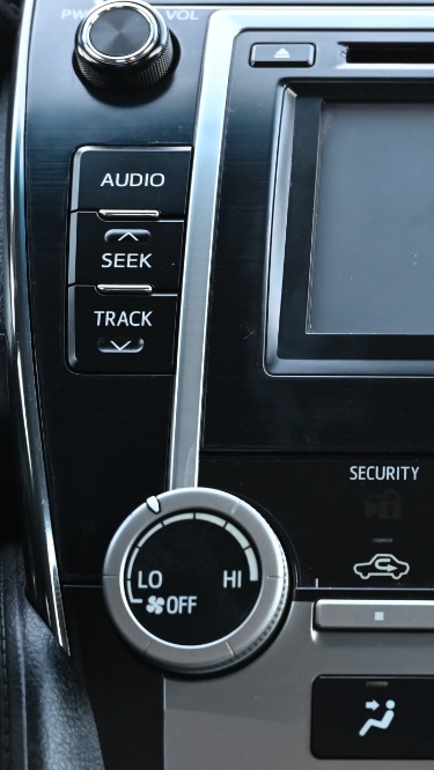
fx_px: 2555
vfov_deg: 17.1
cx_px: 542
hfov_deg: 9.6
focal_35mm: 125
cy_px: 311
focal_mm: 49
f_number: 4
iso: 1000
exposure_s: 1/125
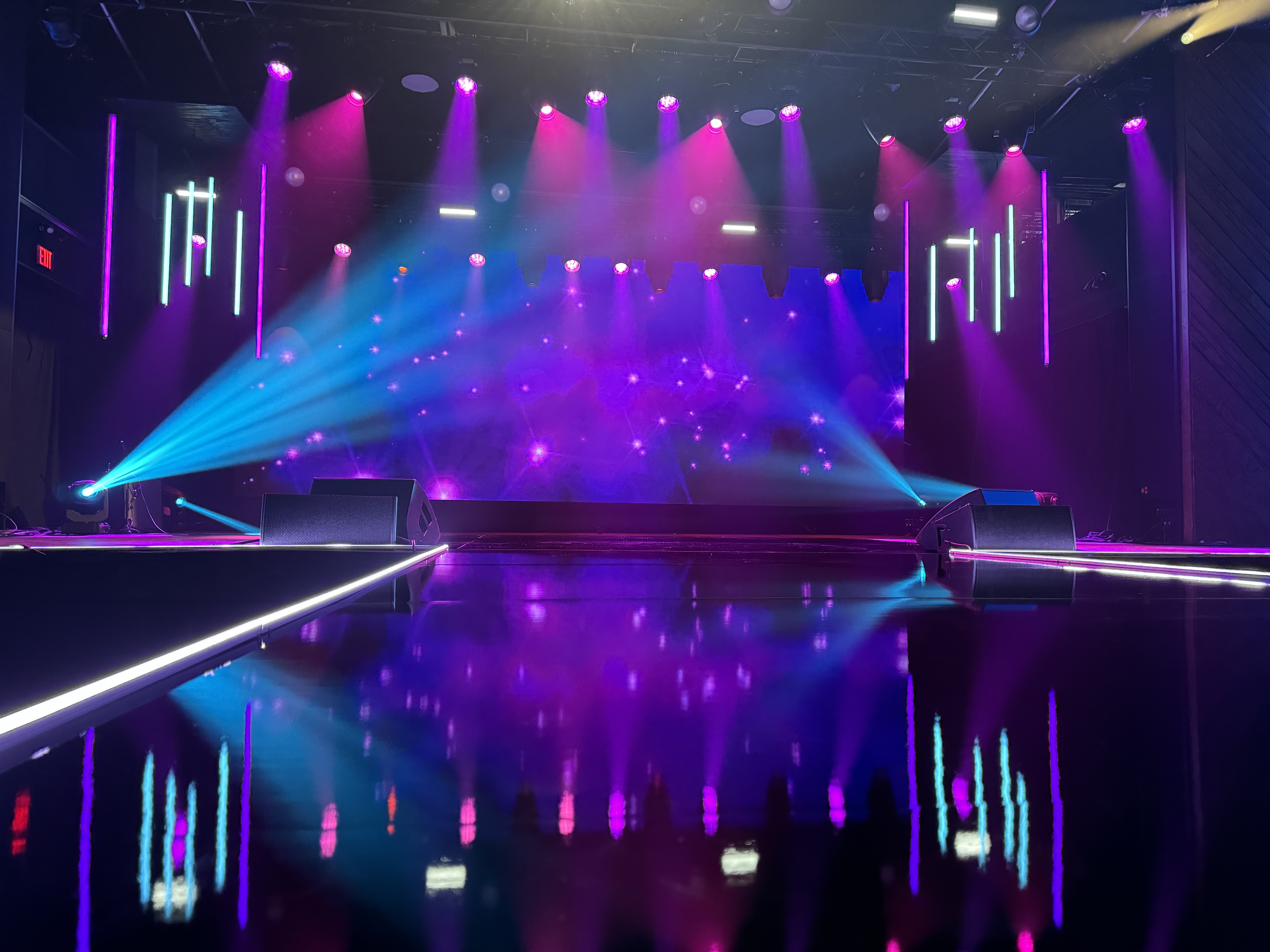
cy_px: 476
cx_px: 635
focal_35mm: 24
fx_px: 881
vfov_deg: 56.8
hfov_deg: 71.6
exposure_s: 1/50
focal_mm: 6.76
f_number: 1.78
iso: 800
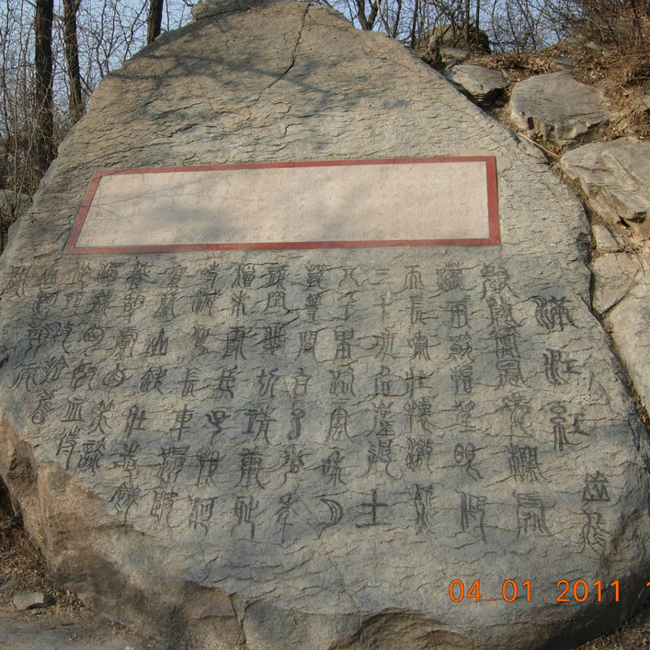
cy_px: 319
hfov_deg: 37.5
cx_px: 309
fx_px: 956
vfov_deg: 37.6
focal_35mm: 45
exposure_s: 1/256
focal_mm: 7.5
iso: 50
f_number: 5.4
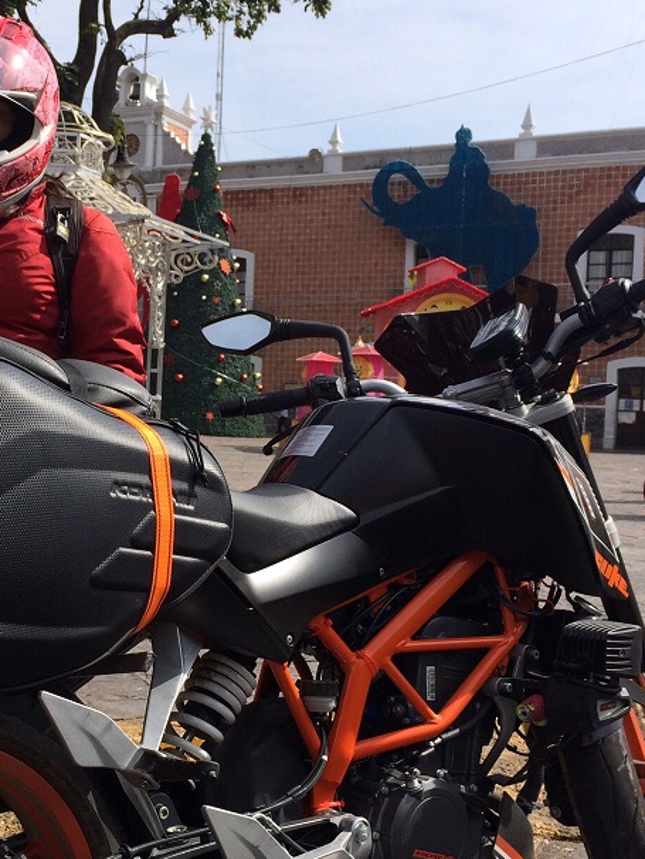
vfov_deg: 38.9
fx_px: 1217
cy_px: 449
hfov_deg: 29.2
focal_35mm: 49
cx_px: 162
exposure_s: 1/1953
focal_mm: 4.15
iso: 32
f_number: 2.2
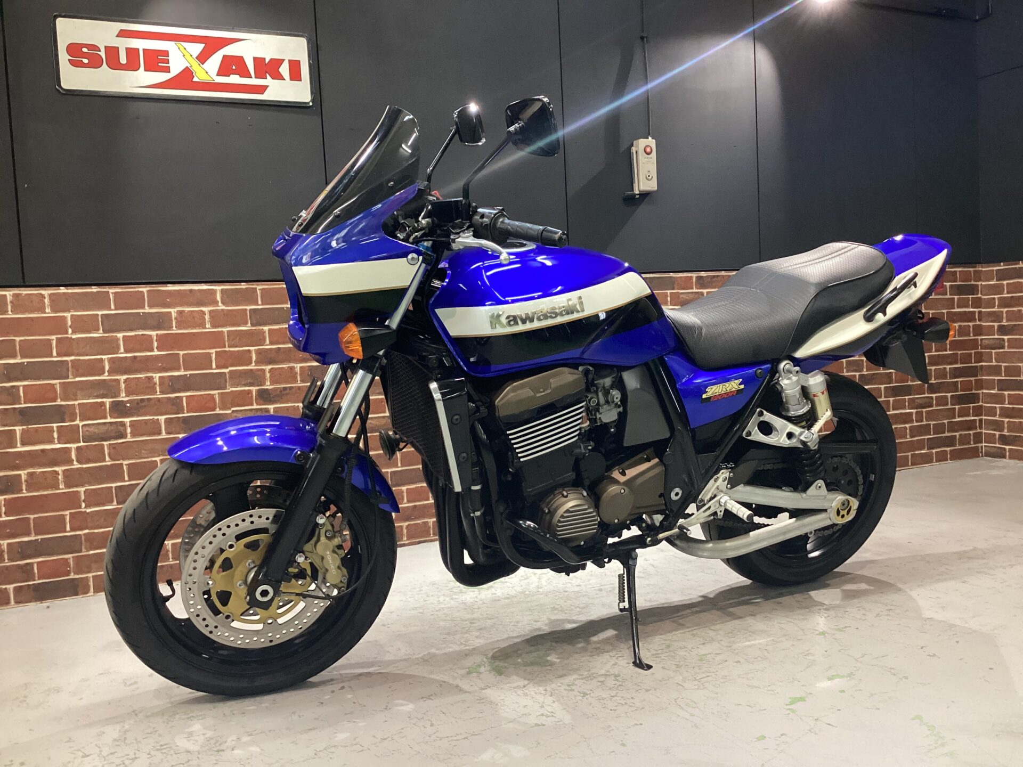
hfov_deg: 58.4
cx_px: 512
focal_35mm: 31
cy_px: 384
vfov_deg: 45.4
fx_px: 916
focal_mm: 3.3
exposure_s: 1/60
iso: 320
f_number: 2.4
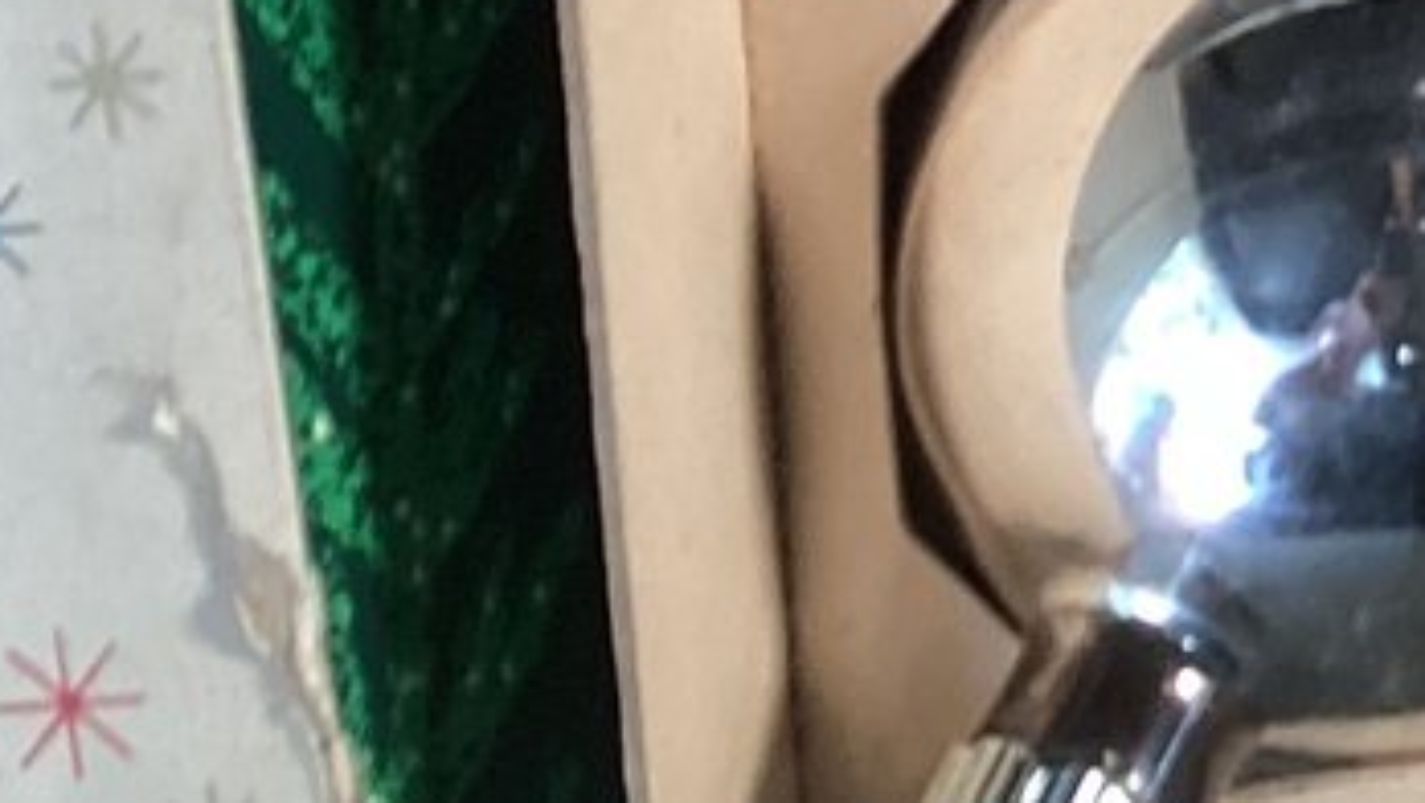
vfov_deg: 7.5
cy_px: -1338
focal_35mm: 147
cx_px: 2447
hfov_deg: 13.3
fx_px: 5556
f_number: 2.4
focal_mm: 3.3
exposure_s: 1/50
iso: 125
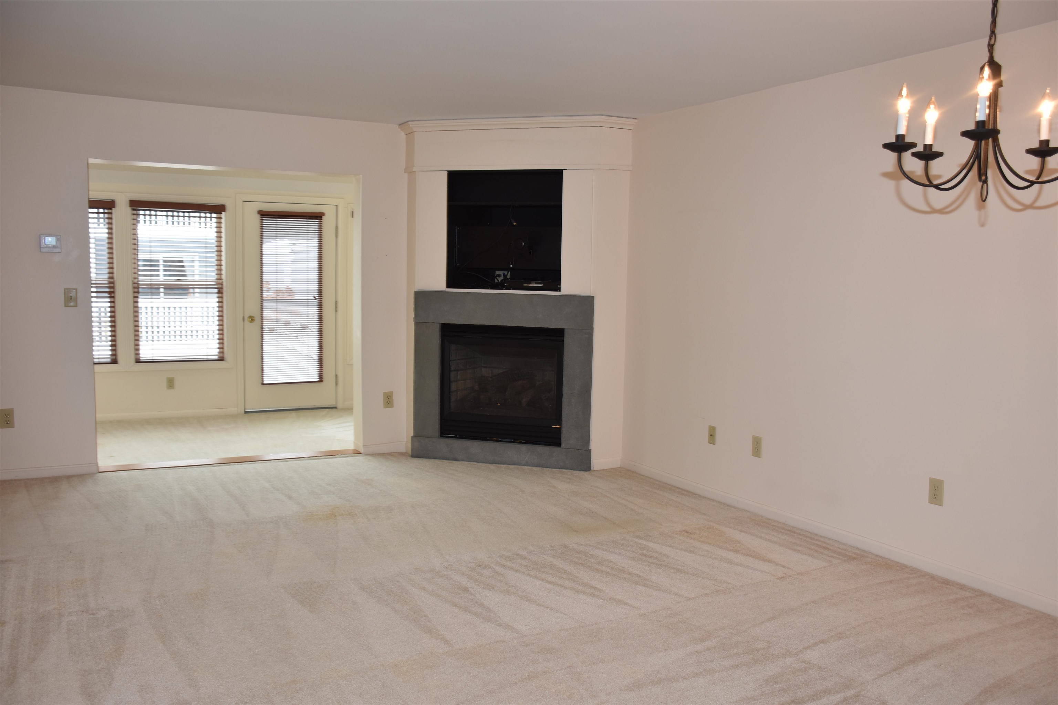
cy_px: 352
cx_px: 529
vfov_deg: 43.6
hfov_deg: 61.9
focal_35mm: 30
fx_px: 882
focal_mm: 20
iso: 200
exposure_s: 1/80
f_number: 4.5
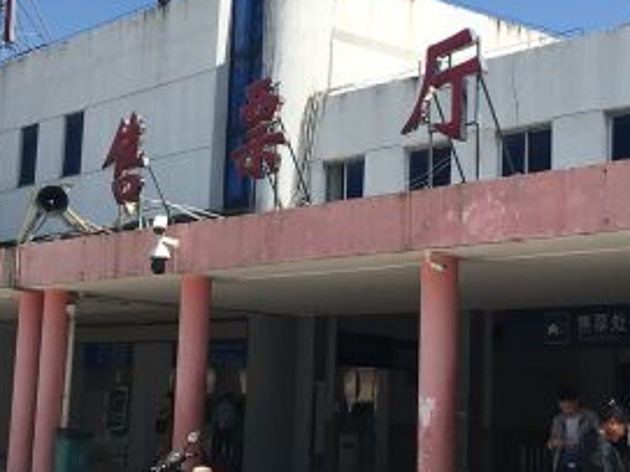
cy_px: 203
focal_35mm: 75
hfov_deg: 26.0
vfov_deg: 19.6
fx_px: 1364
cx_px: 260
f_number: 2.2
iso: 25
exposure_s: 1/1876
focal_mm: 4.15
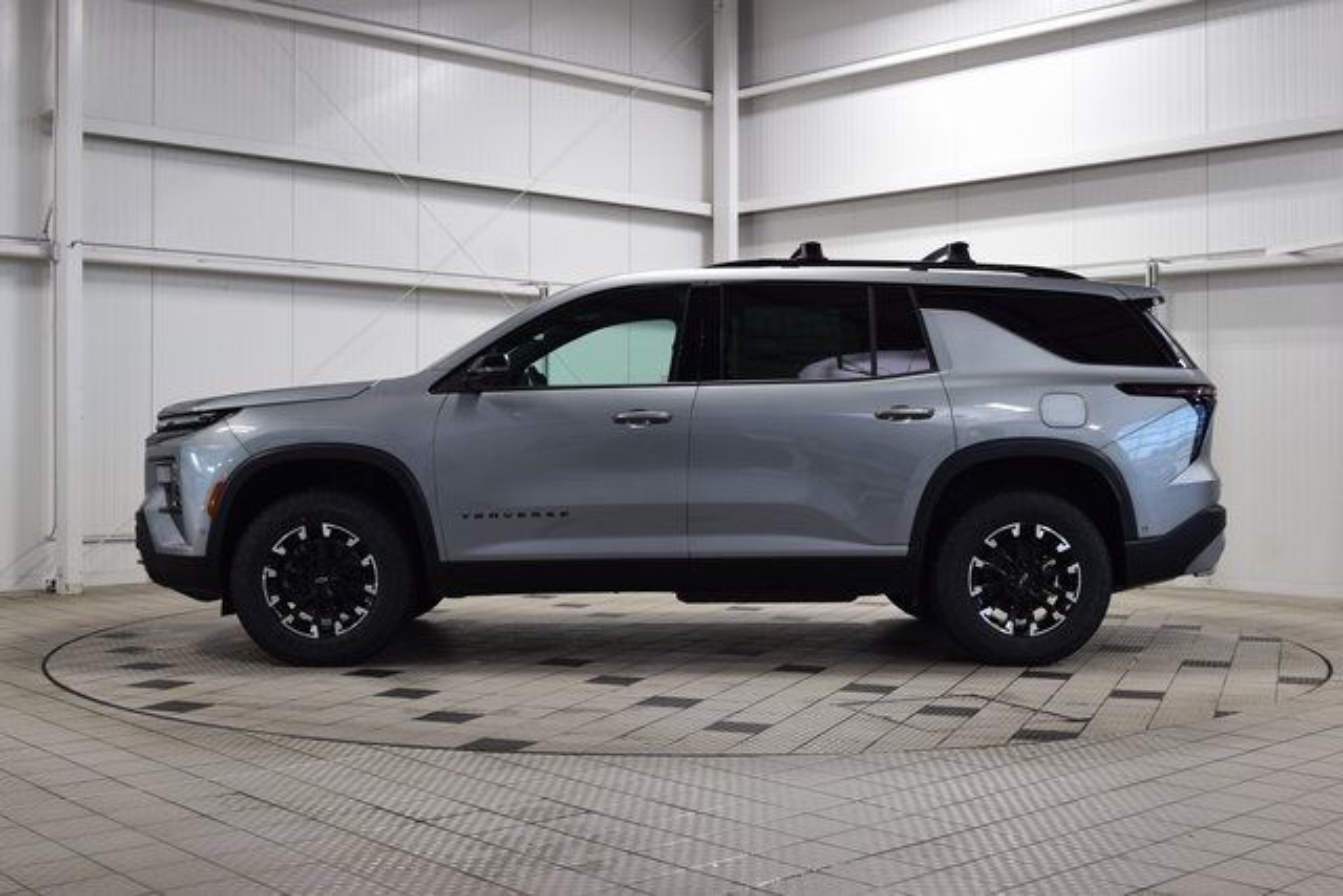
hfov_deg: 45.0
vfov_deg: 30.9
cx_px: 672
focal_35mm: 44
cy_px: 448
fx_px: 1623
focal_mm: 29
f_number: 6.3
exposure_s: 1/20
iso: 400
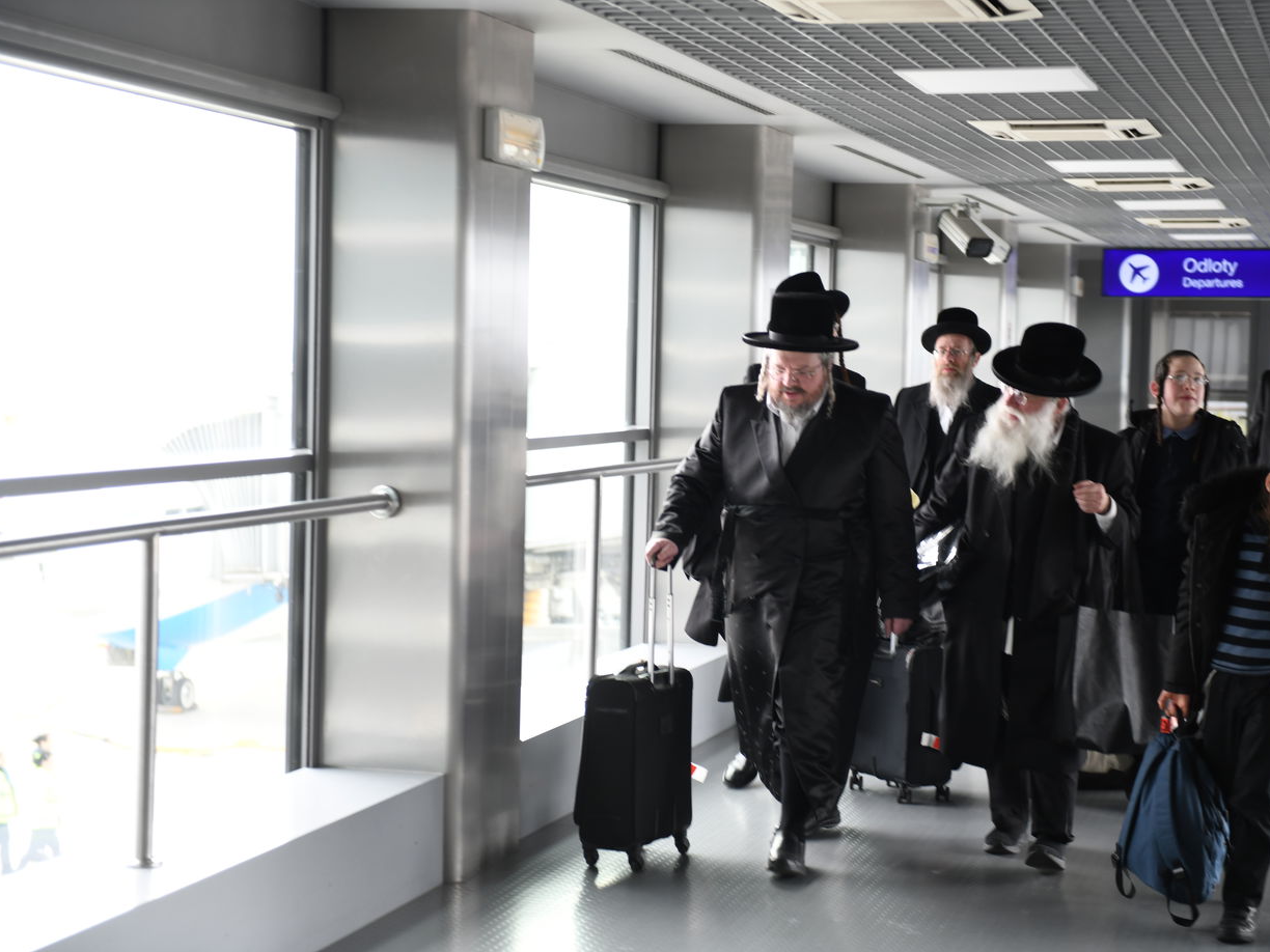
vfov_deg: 22.3
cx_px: 716
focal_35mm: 66
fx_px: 2421
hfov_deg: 29.4
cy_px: 474
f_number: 2.8
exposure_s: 1/100
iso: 320
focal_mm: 60
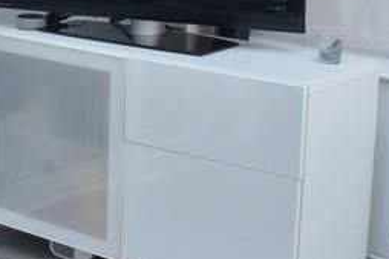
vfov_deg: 12.5
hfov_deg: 18.3
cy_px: 57
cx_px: -6
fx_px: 1177
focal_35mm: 109
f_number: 5.6
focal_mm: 18
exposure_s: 1/250
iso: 250
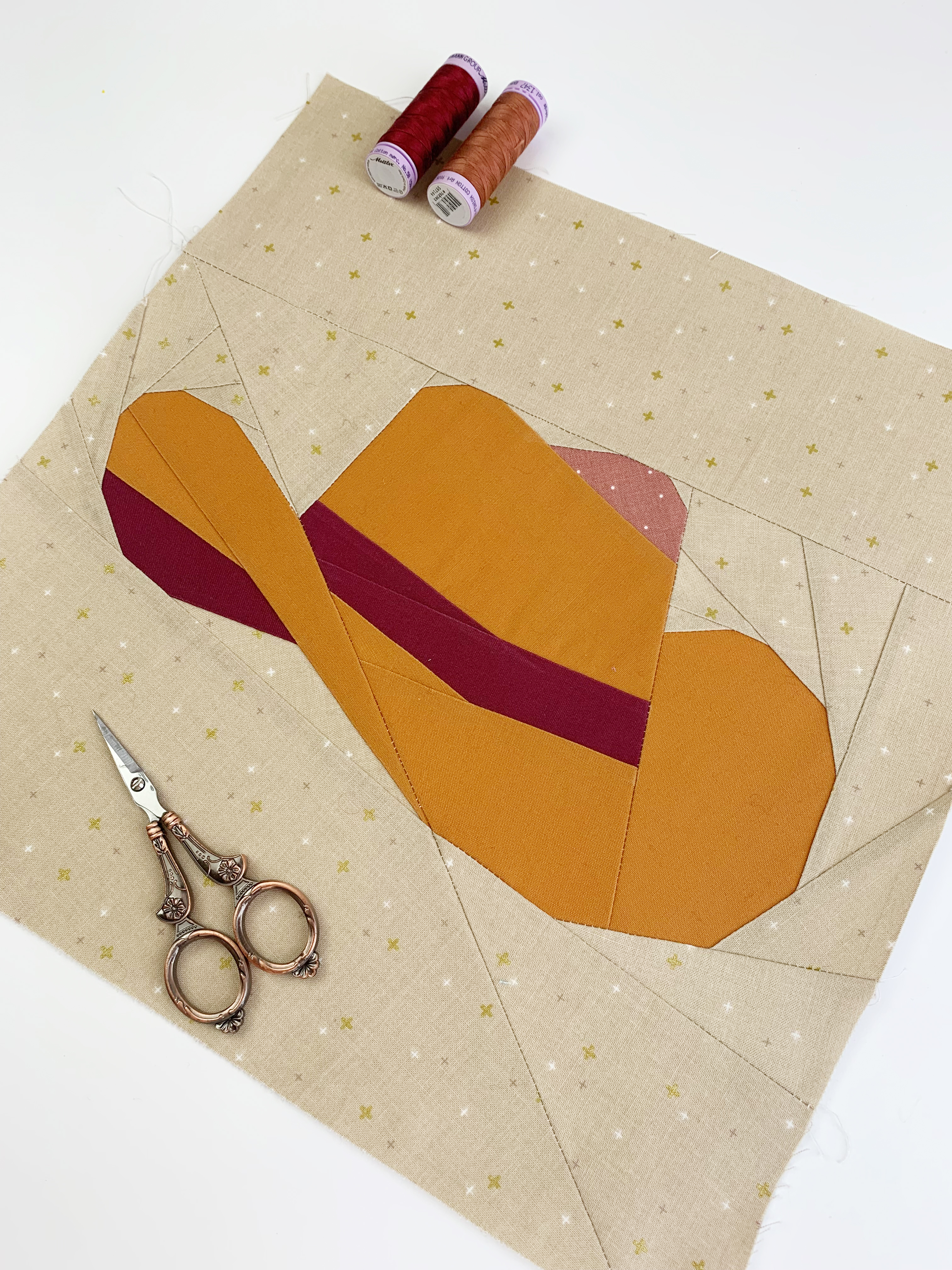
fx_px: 953
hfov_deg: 53.1
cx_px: 476
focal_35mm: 26
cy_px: 635
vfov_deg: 67.3
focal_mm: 4.25
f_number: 1.8
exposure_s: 1/100
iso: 32
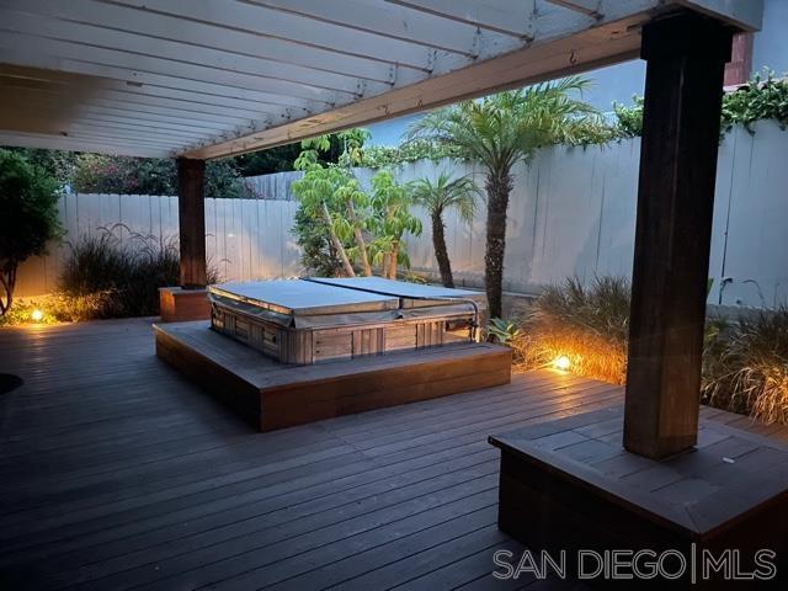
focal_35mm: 26
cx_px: 394
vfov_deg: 53.1
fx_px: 592
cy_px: 296
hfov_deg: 67.3
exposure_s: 1/4
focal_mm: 4.2
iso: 1000
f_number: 1.6
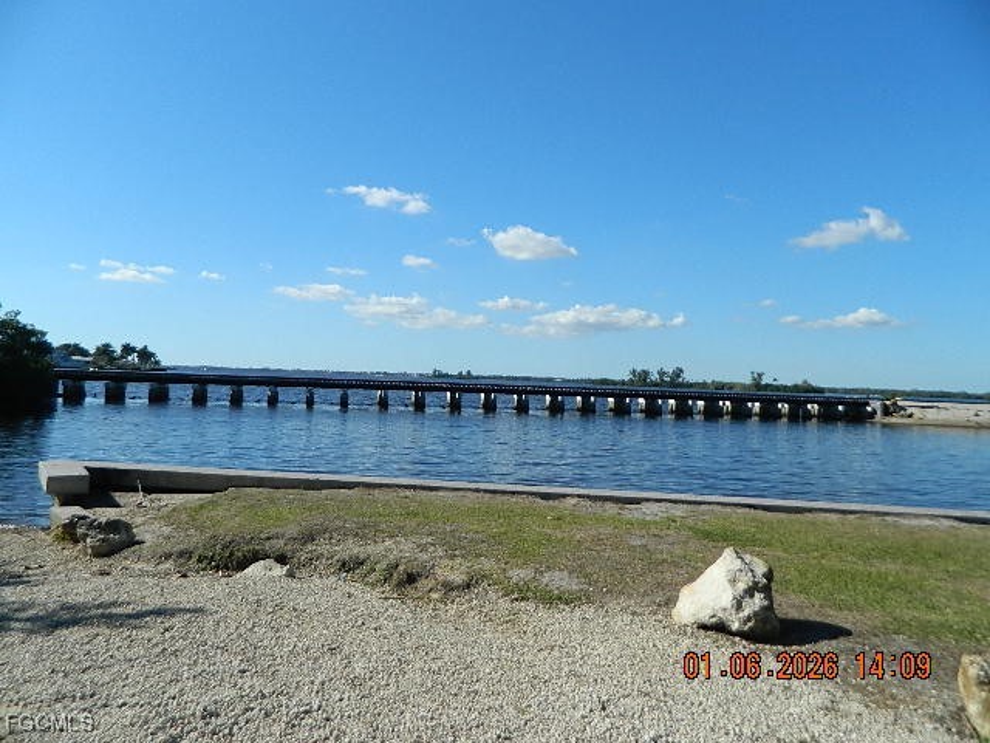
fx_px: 715
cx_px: 495
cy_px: 372
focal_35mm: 25
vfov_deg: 54.9
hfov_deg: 69.4
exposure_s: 1/200
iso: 80
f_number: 8.7
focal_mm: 4.5
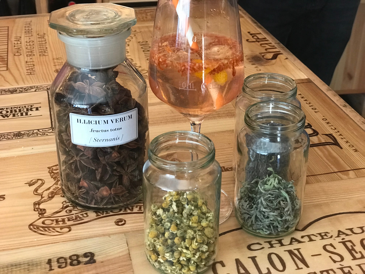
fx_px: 601
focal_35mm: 57
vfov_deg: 25.7
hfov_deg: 33.8
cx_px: 182
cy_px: 137
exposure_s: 1/50
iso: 320
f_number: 2.8
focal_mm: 6.6
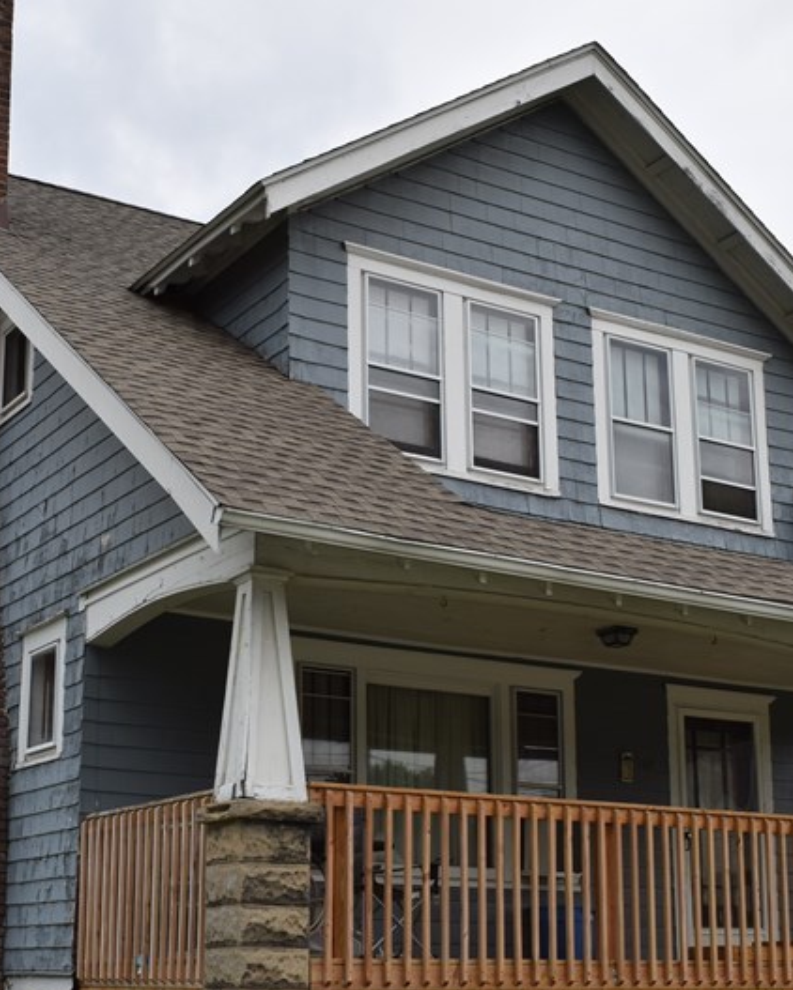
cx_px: 340
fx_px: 1701
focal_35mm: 58
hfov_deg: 26.2
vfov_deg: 32.3
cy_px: 614
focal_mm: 20
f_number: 10
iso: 100
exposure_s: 1/200
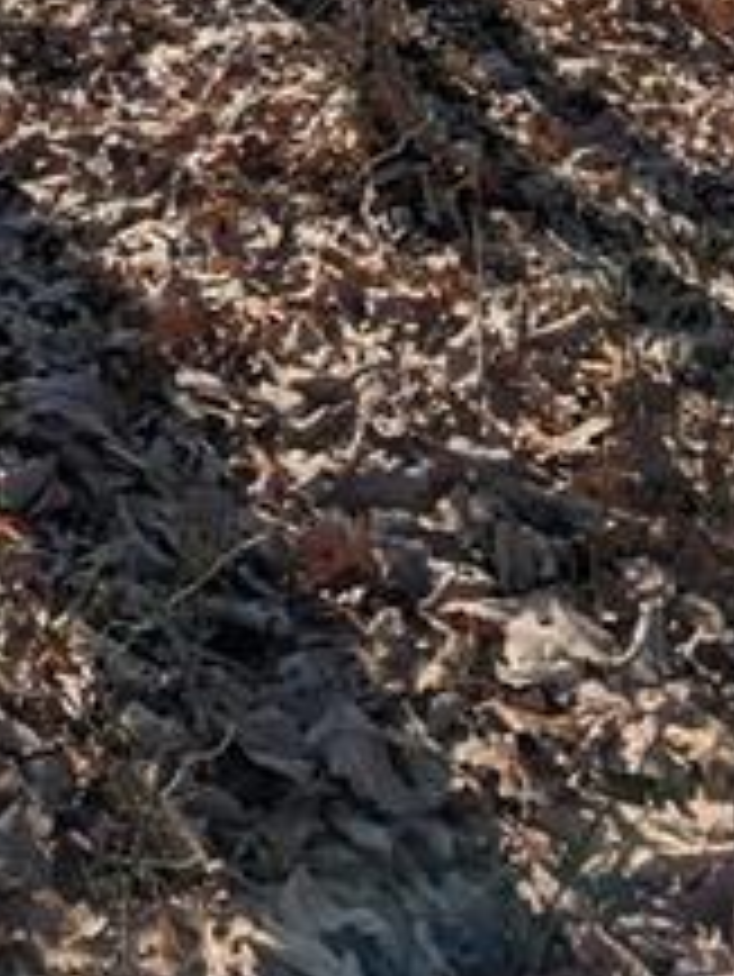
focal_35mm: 85
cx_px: -288
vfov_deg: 19.3
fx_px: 2401
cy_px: -603
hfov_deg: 16.2
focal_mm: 6.9
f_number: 1.68
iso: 19
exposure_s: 1/1080
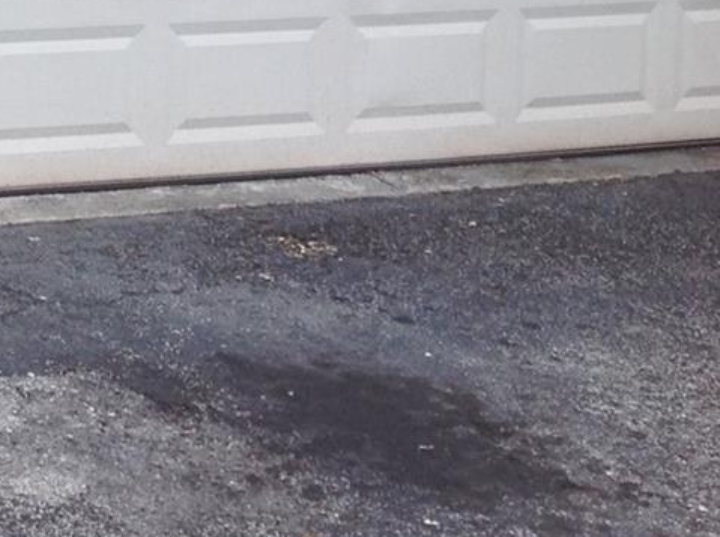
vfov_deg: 12.2
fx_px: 2428
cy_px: -206
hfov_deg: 15.4
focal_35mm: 117
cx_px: -407
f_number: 2.4
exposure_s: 1/137
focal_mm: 4.28
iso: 50
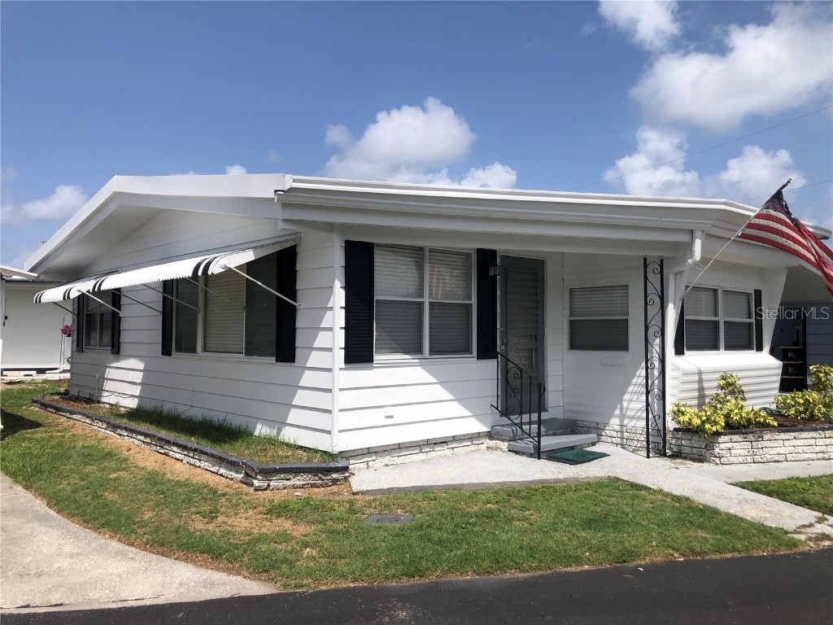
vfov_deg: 49.7
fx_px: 674
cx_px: 416
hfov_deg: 63.4
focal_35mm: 28
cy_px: 312
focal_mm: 3.99
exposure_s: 1/3003
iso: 20
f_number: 1.8
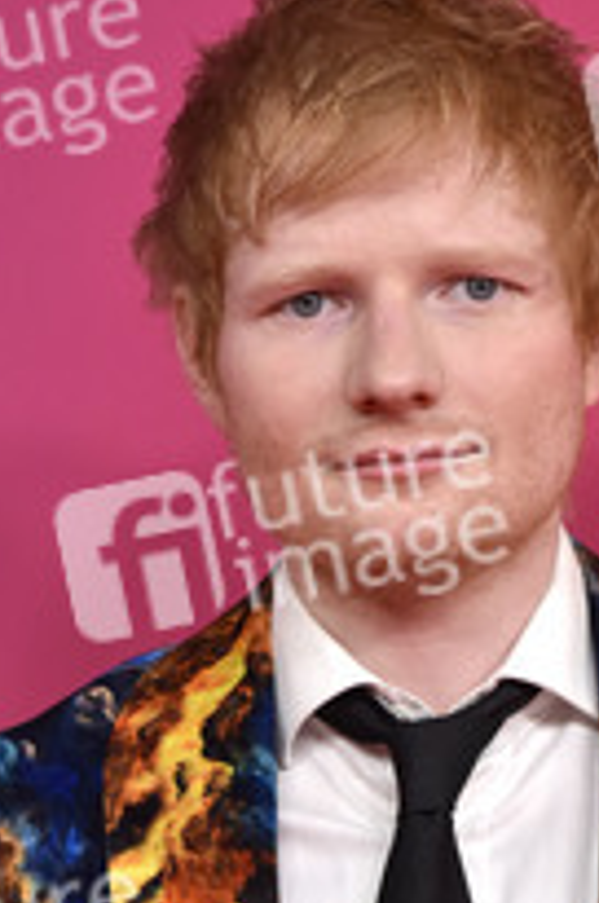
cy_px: 758
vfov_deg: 5.7
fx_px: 9040
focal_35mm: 361
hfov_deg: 3.8
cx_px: 410
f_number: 5.6
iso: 2000
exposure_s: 1/200
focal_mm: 185
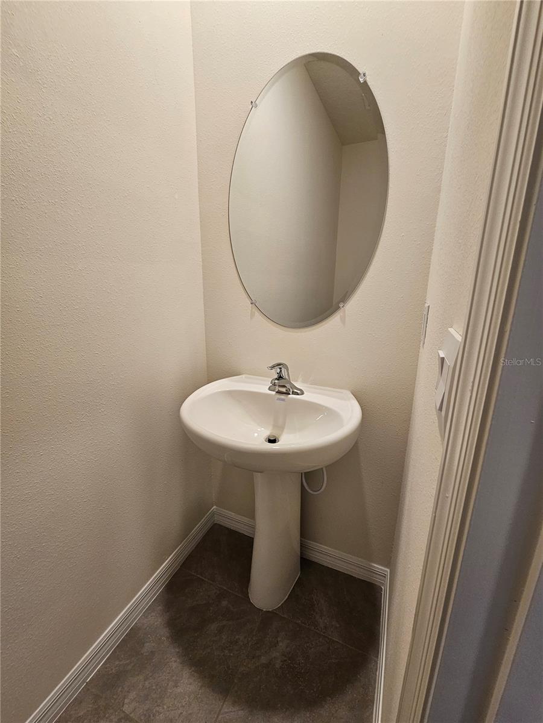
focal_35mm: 13
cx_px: 272
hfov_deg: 89.9
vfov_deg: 106.2
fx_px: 272
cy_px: 362
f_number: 2.2
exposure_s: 1/60
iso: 125
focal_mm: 2.2
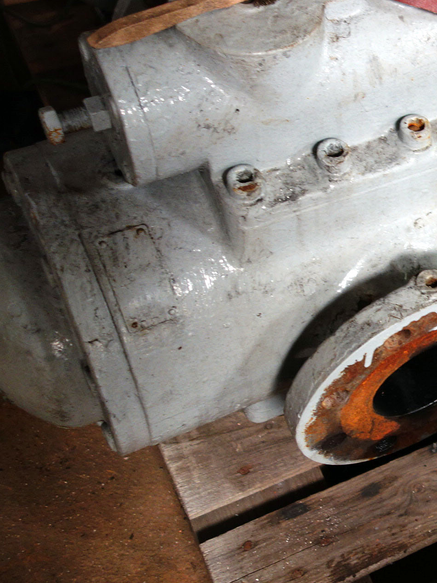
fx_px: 977
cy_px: 237
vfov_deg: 33.1
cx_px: 551
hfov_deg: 22.8
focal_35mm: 58
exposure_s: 1/30
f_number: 1.8
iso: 250
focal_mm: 10.4
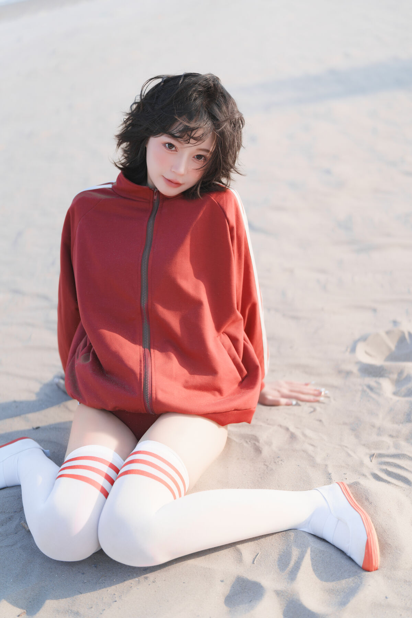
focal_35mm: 50
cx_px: 206
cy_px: 309
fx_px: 858
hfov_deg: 27.0
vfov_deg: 39.6
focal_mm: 50
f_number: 1.4
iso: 100
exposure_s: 1/5000
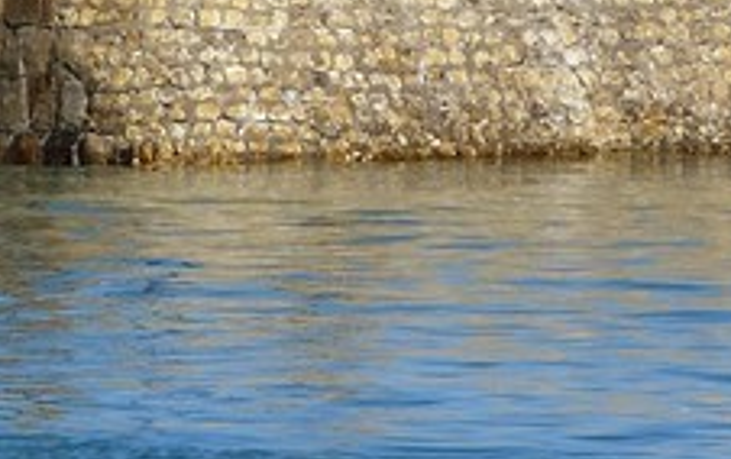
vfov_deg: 0.9
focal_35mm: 1440
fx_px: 28731
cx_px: -1504
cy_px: 617
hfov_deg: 1.5
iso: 200
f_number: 18
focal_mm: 200
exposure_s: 1/250
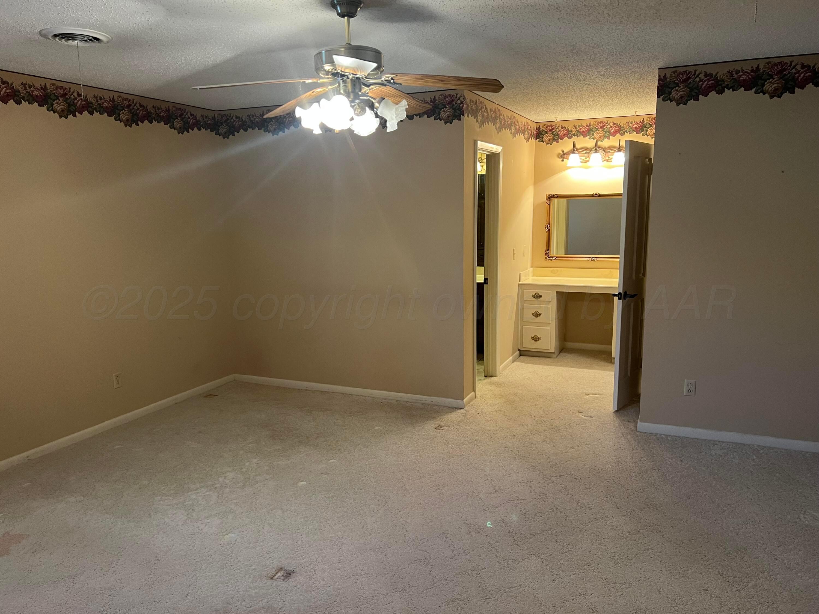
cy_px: 307
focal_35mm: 26
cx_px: 410
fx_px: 615
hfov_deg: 67.3
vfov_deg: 53.1
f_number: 1.5
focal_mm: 5.7
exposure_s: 1/60
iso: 200
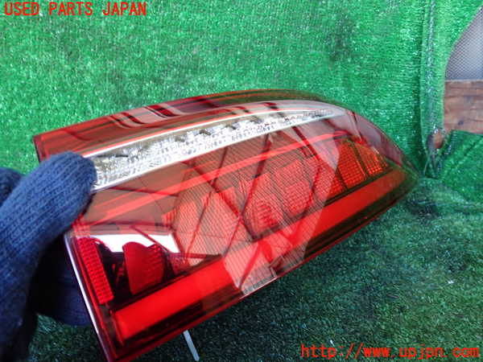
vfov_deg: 46.8
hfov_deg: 60.0
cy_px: 181
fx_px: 419
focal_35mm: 30
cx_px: 242
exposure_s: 1/30
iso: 200
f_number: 2.3
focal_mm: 5.4
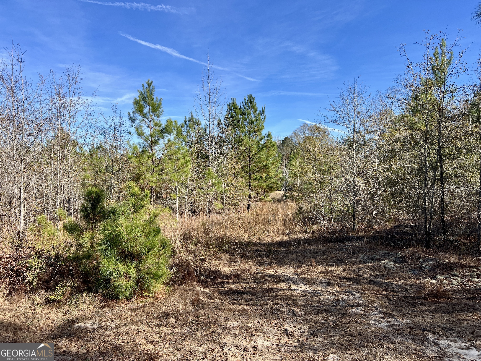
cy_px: 180
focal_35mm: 26
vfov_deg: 53.1
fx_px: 361
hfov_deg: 67.3
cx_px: 240
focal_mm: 5.7
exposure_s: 1/2457
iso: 50
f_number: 1.5
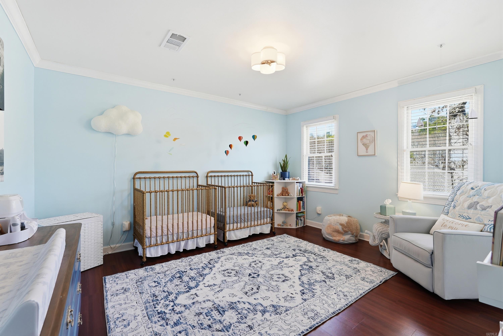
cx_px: 252
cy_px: 168
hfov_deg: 96.7
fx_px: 224
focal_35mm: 16
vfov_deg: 73.8
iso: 250
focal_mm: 16
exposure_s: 1/60
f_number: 9
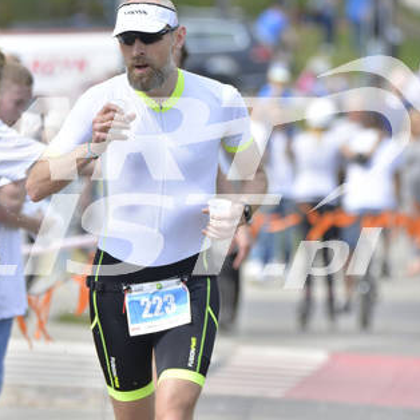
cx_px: 124
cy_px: 171
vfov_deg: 3.2
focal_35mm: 554
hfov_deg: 3.2
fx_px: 7605
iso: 400
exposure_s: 1/1250
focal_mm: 320
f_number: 6.3
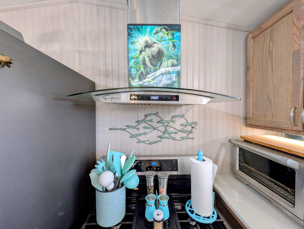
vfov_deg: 94.6
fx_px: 106
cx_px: 152
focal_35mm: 12
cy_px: 114
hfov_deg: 110.5
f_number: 1.95
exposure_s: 1/24
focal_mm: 2.23
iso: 57
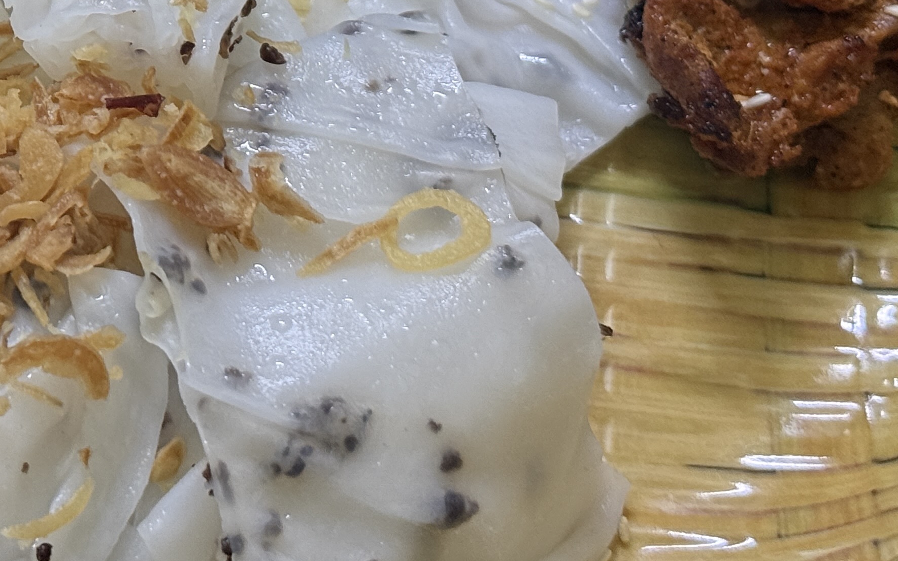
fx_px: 2838
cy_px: -104
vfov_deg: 11.1
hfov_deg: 17.6
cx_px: 8
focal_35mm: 116
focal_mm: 6.76
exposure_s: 1/33
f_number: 1.78
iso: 320
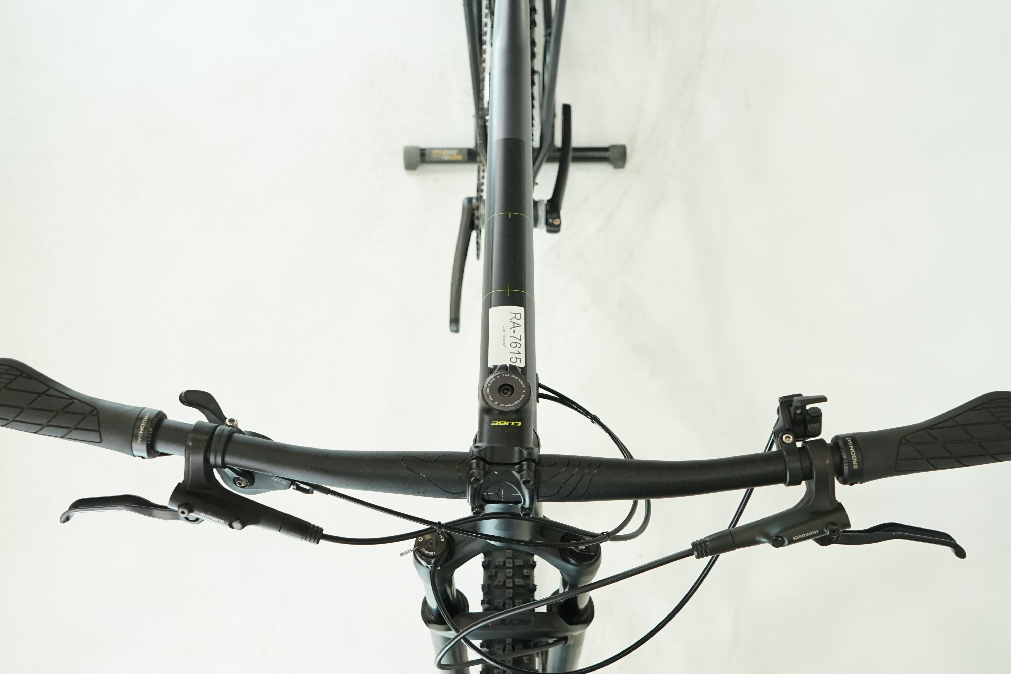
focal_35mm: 34
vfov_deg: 38.7
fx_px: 955
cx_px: 503
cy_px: 402
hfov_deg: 55.8
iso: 1600
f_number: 5.6
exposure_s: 1/200
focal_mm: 28
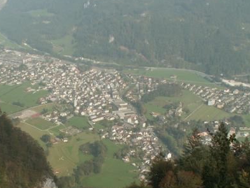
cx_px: 83
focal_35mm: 57
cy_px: 105
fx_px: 412
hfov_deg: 33.5
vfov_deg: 25.7
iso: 50
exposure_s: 1/160
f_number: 6.3
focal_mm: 5.86
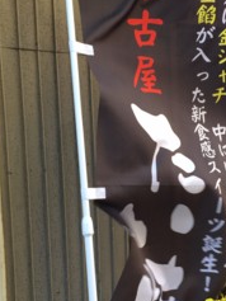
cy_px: 168
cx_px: 164
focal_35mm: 55
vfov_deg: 34.9
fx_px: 478
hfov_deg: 26.3
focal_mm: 4.15
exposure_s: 1/60
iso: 40
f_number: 2.2
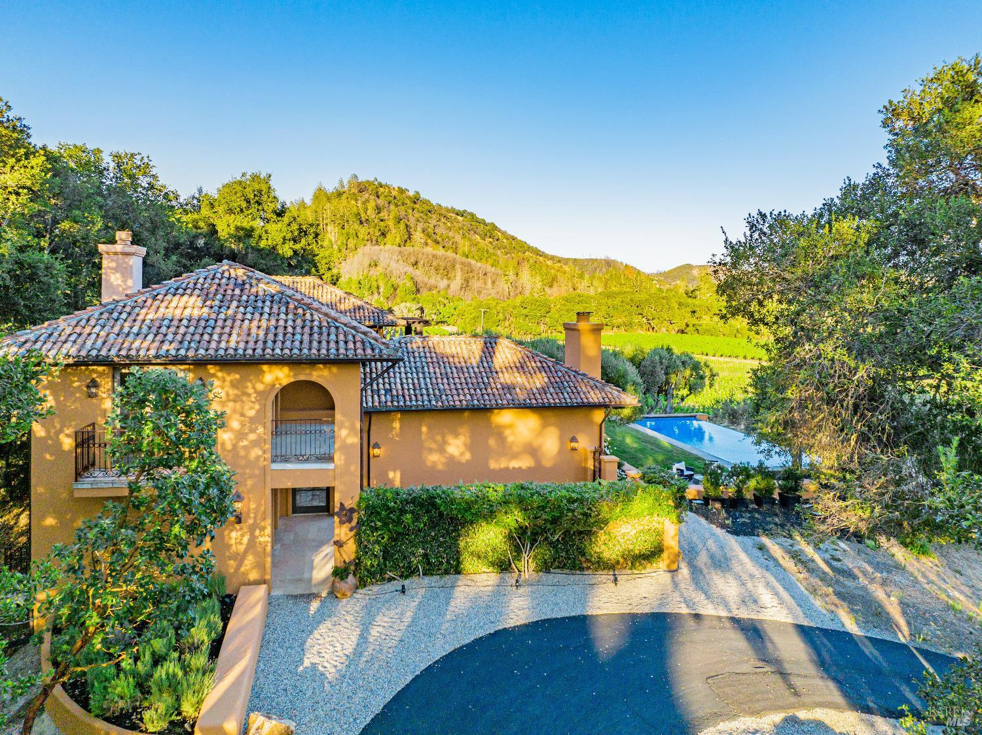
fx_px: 680
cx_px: 491
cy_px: 368
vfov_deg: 56.8
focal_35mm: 24
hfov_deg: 71.6
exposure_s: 1/1000
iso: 250
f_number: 2.8
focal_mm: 12.29
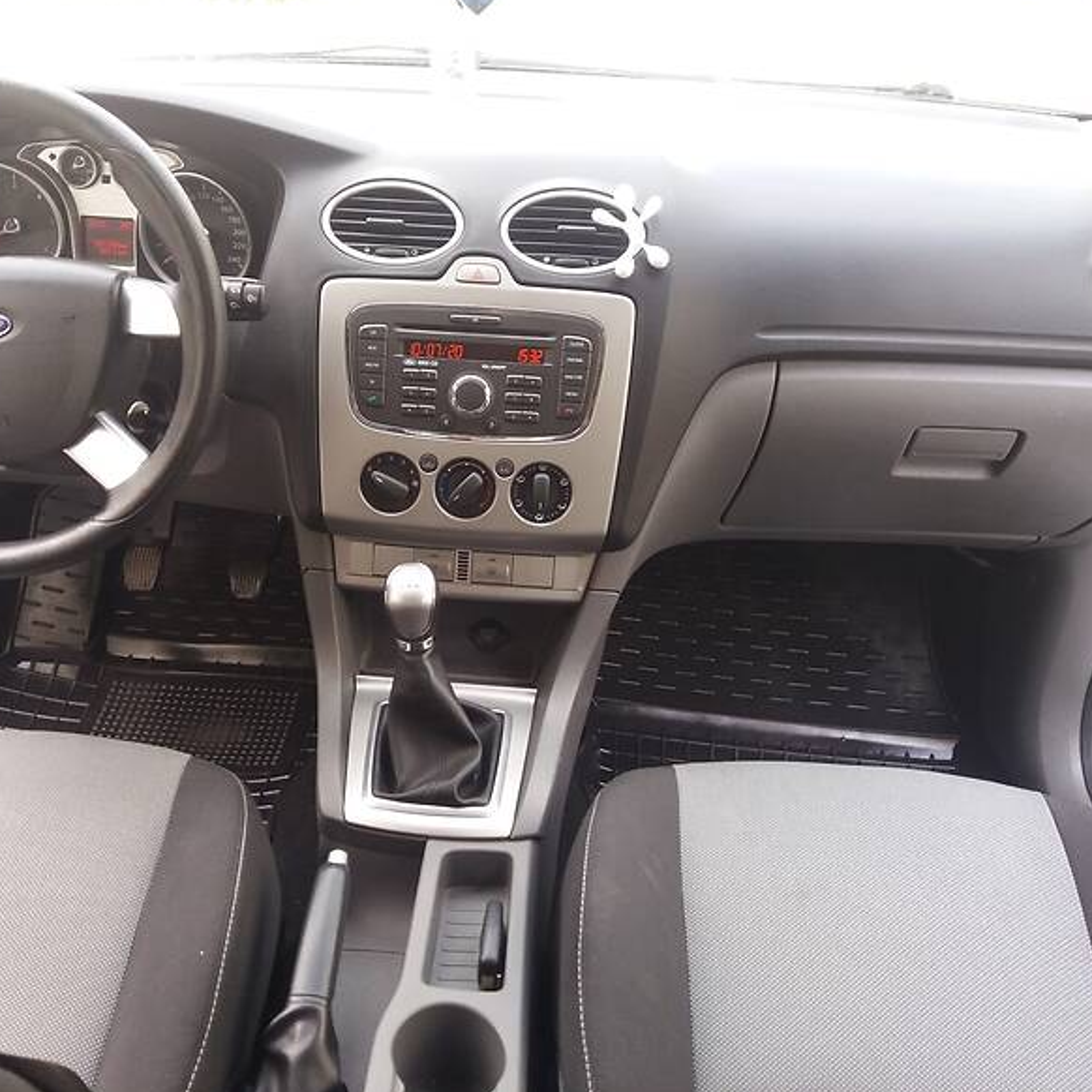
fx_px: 1213
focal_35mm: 34
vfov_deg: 48.4
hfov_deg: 48.2
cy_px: 538
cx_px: 450
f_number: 1.9
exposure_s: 1/60
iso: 80
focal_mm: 3.7
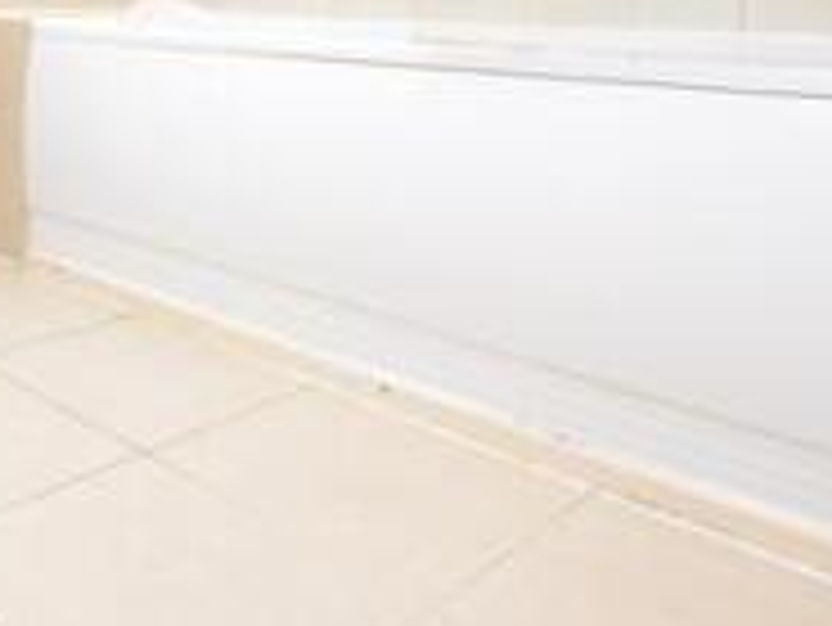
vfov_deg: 34.8
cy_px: -11
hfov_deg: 40.8
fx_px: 890
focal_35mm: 37
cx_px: -72
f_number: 3.5
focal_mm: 10
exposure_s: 1/60
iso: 900
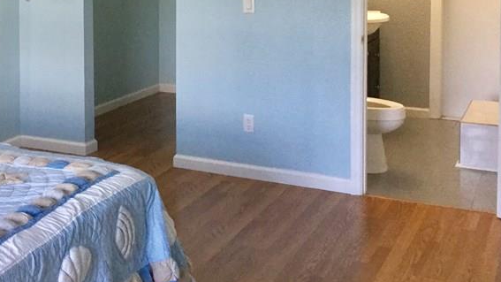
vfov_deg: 19.0
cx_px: 141
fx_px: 810
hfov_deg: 33.8
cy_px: -21
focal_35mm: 61
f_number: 2.4
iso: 64
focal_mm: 3.3
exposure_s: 1/30
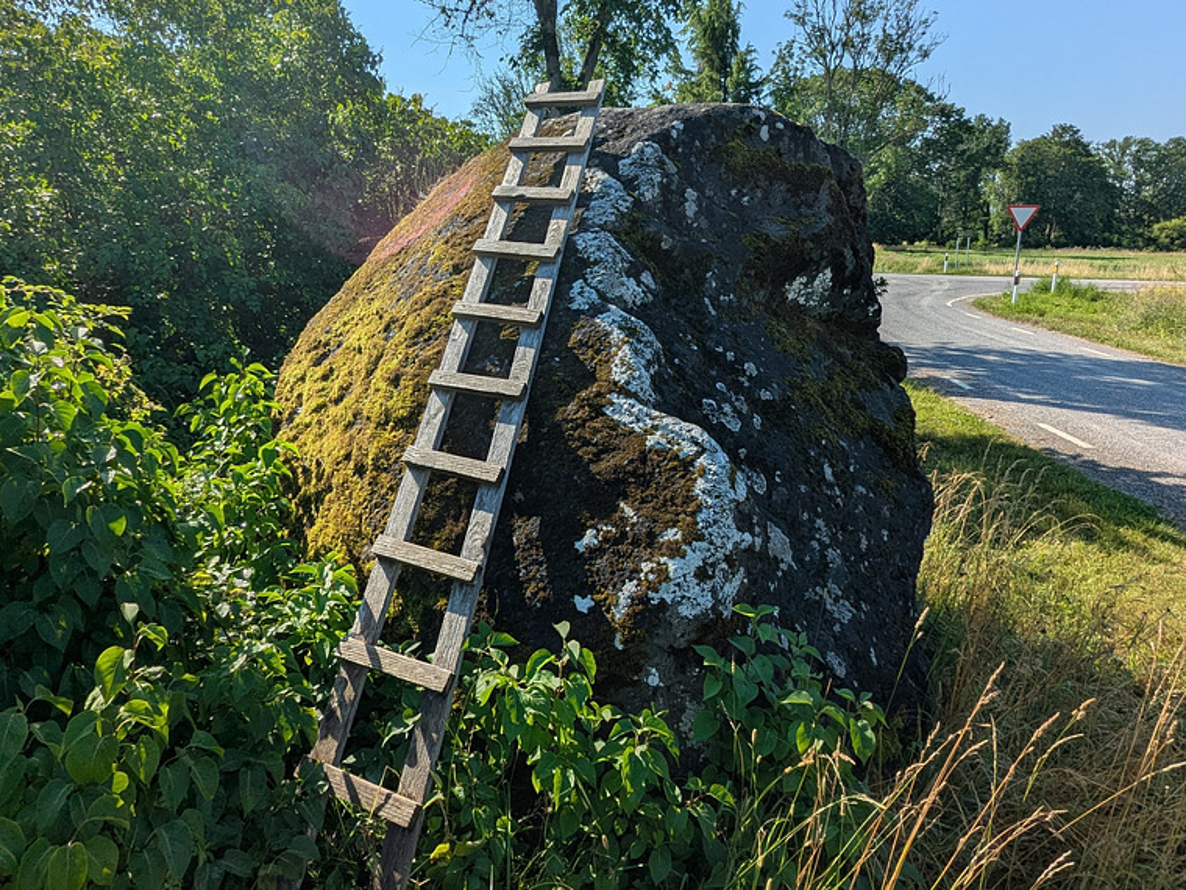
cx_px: 593
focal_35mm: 16
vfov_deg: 78.1
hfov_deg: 94.5
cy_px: 445
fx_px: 548
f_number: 2.2
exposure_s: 1/3448
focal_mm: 2.35
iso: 47
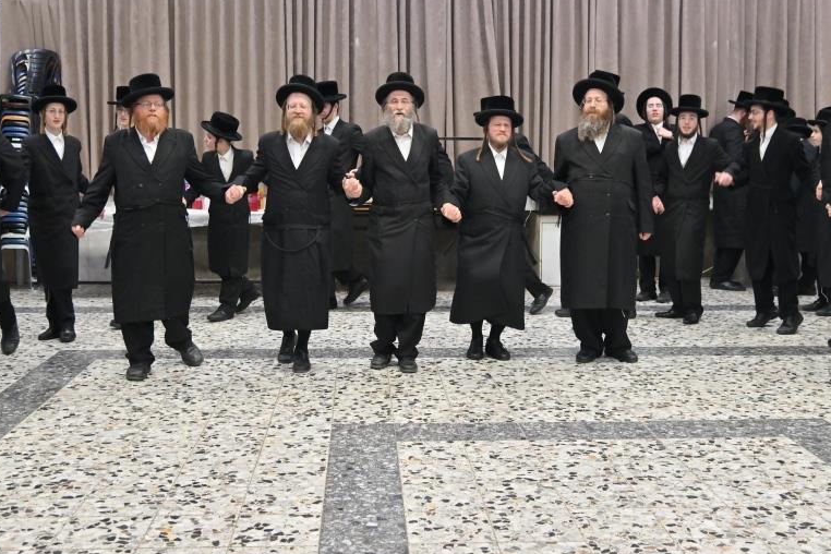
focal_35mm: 43
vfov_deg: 31.0
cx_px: 404
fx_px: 993
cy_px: 203
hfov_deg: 45.4
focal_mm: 32
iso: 800
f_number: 4
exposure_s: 1/250
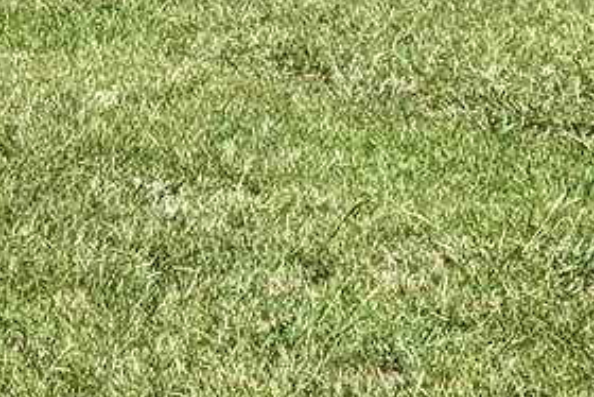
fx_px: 3764
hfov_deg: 9.0
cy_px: -225
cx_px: -8
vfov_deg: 6.0
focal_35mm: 228
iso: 64
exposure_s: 1/3891
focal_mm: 6.76
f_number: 1.78
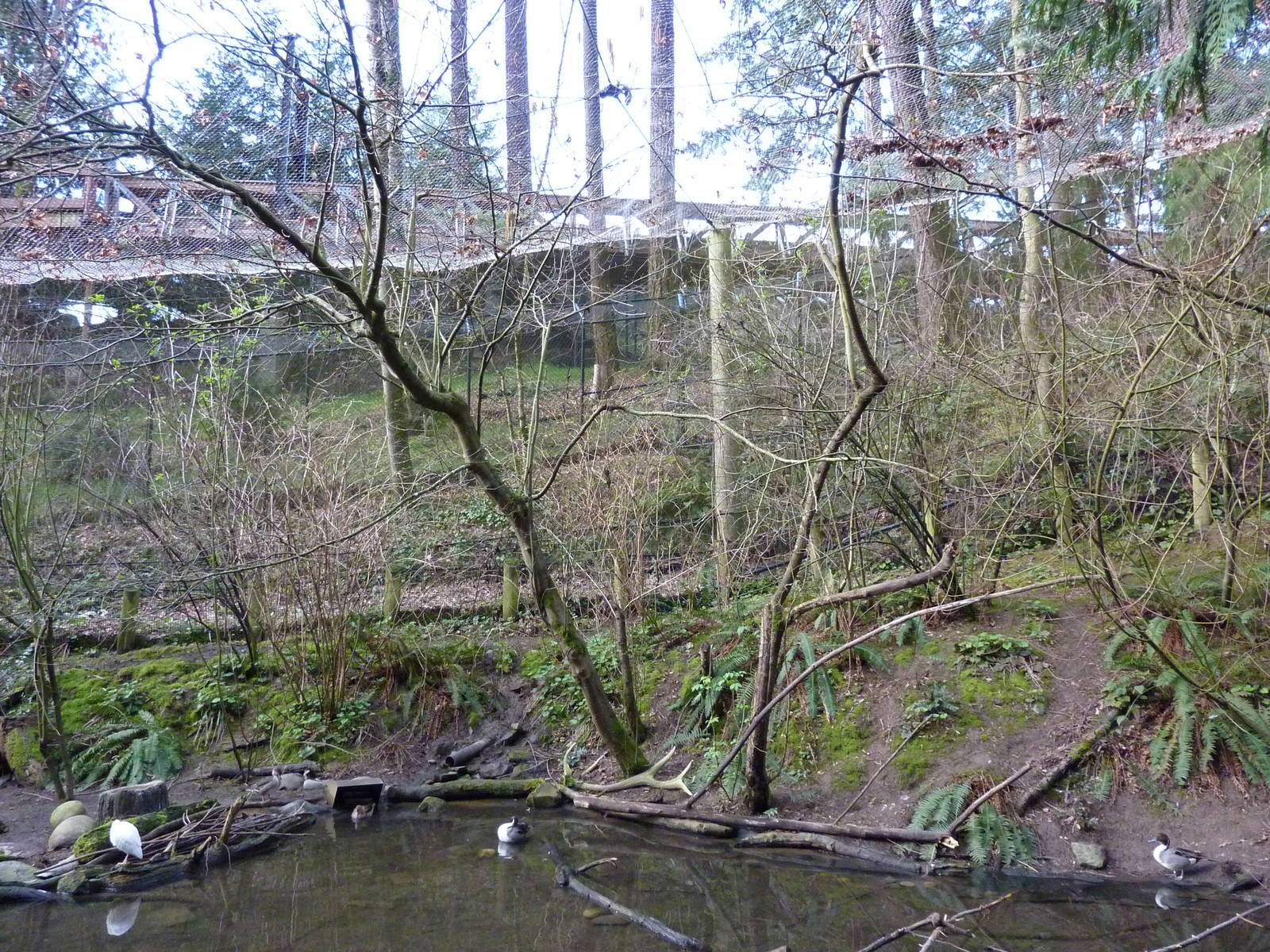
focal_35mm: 25
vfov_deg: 54.9
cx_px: 635
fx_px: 917
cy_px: 476
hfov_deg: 69.4
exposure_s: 1/160
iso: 400
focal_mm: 4.1
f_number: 3.3
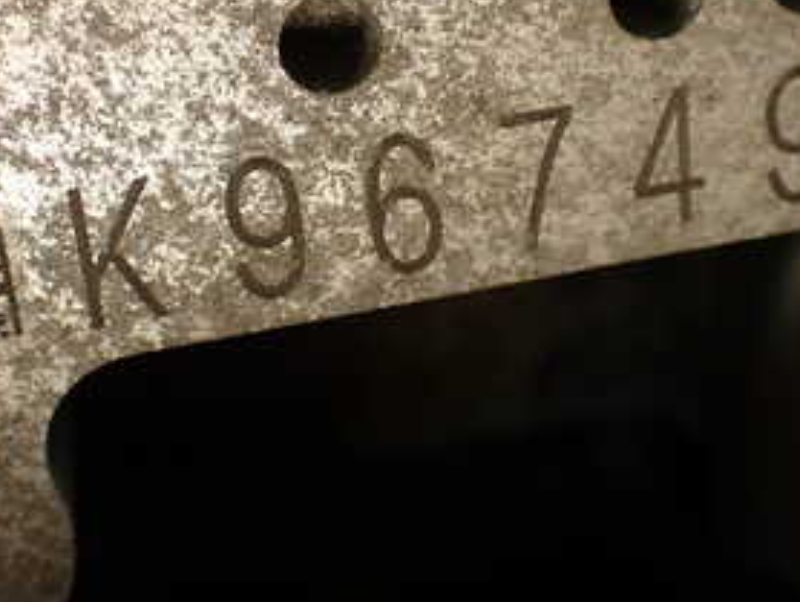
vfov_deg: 21.2
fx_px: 1596
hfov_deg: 28.1
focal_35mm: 69
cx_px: 365
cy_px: 170
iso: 100
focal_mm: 5.79
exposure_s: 1/100
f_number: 2.4
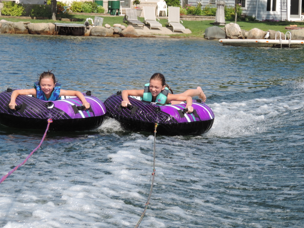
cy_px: 114
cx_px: 149
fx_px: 1660
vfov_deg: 7.9
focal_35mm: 189
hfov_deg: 10.5
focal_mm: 33
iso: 80
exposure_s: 1/400
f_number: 4.6
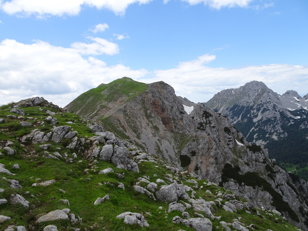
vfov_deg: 56.8
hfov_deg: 71.6
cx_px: 154
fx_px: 214
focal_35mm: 24
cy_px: 116
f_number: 3.5
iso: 80
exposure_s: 1/640
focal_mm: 4.1
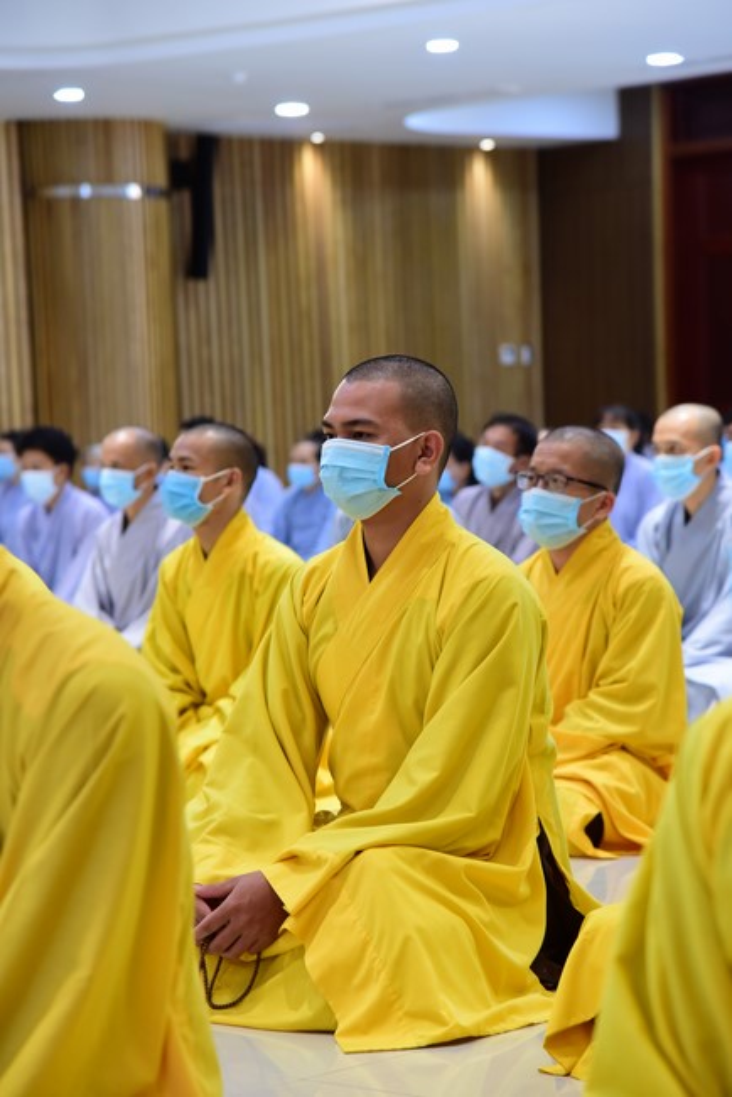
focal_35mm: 120
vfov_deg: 17.1
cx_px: 366
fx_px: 3656
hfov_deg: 11.4
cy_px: 548
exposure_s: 1/80
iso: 2500
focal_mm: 120
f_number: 5.6
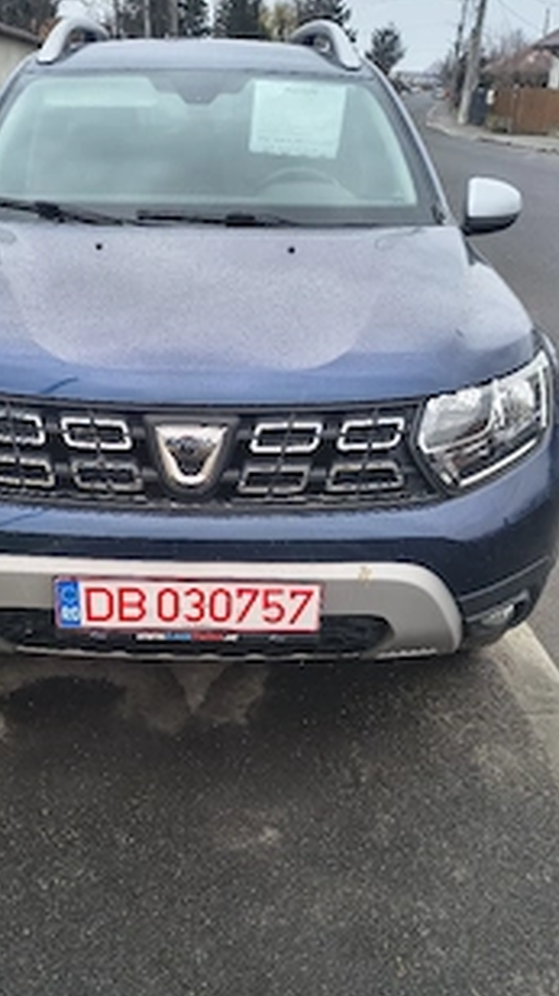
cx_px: 178
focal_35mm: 34
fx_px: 897
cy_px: 550
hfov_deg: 34.2
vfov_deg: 57.9
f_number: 1.8
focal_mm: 5.56
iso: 100
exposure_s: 1/357
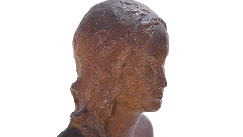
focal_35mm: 118
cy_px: 63
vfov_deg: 10.3
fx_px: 760
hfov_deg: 18.2
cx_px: 122
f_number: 6.3
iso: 100
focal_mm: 75
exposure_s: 1/125
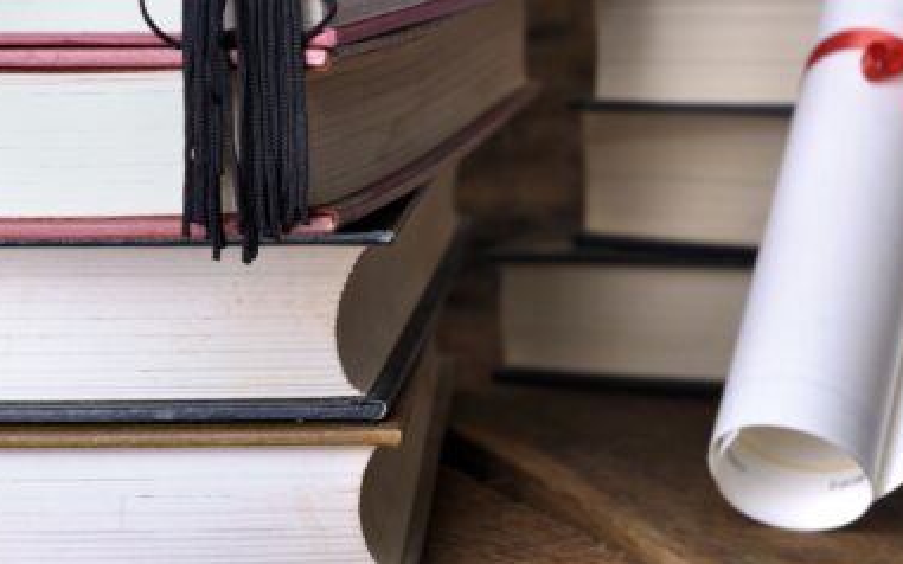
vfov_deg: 10.0
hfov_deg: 16.1
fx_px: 3199
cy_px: 113
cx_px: 481
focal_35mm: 130
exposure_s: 1/125
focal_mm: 56
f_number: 7.1
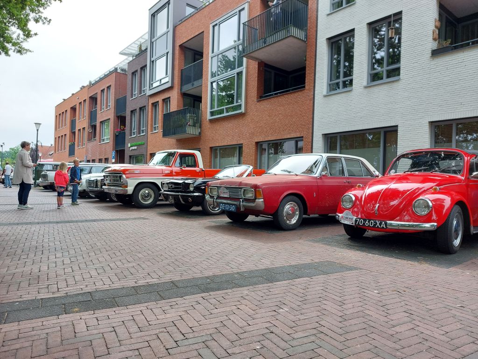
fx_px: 345
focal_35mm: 25
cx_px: 239
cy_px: 180
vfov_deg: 54.9
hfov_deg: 69.4
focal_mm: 5.23
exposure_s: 1/197
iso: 25
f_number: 1.8
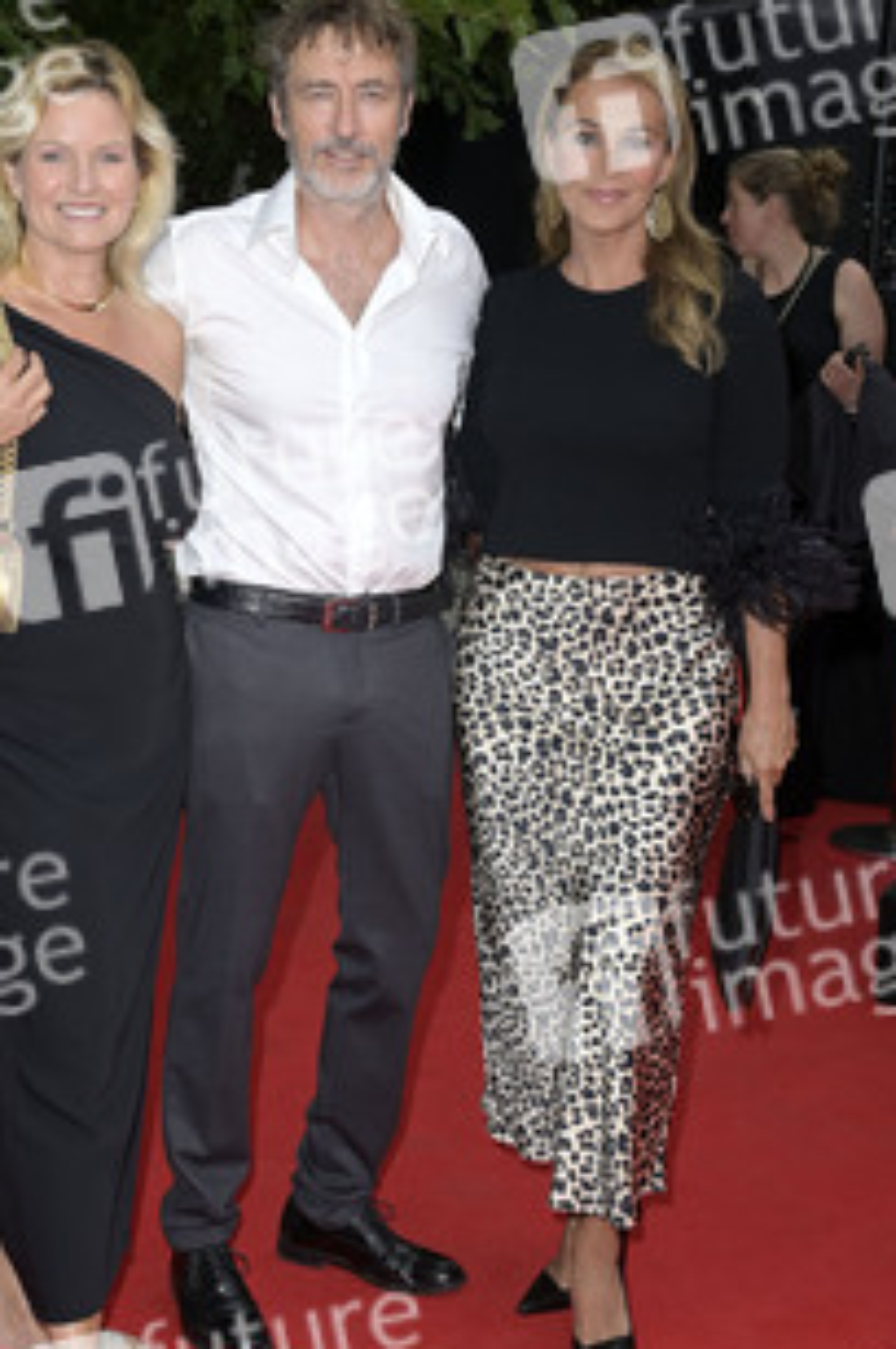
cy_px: 738
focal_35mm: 60
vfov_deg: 33.4
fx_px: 2245
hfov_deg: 22.5
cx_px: 338
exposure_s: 1/250
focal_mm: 46
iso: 400
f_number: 6.3
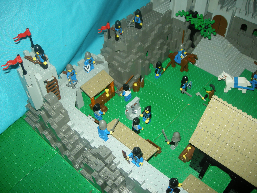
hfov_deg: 52.6
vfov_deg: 40.7
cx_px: 128
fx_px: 260
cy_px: 96
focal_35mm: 35
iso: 50
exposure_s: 1/60
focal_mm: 5.7
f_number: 2.8
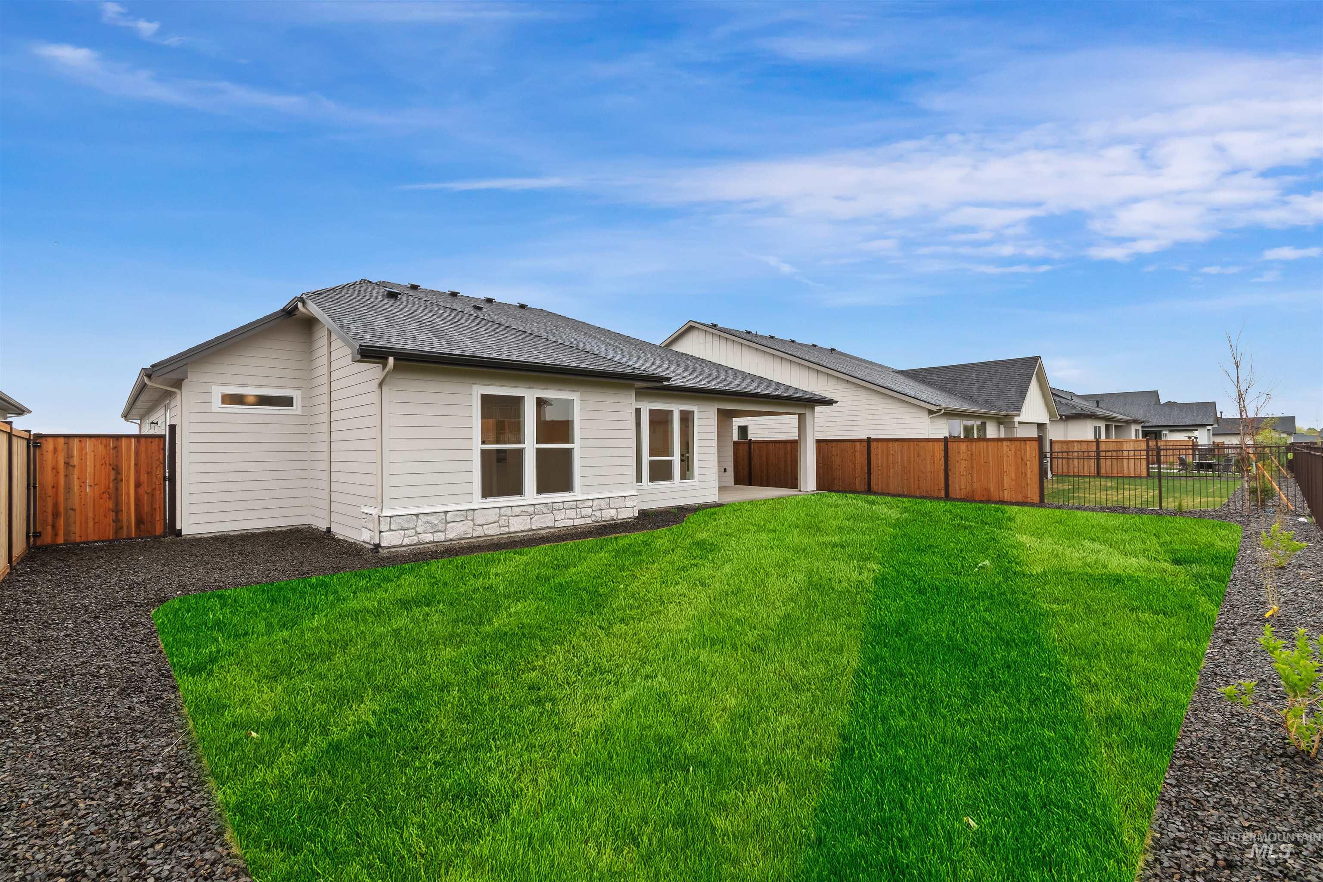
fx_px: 551
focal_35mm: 15
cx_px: 662
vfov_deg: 77.3
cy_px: 441
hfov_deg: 100.4
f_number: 11
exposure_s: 1/6
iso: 320
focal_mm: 10
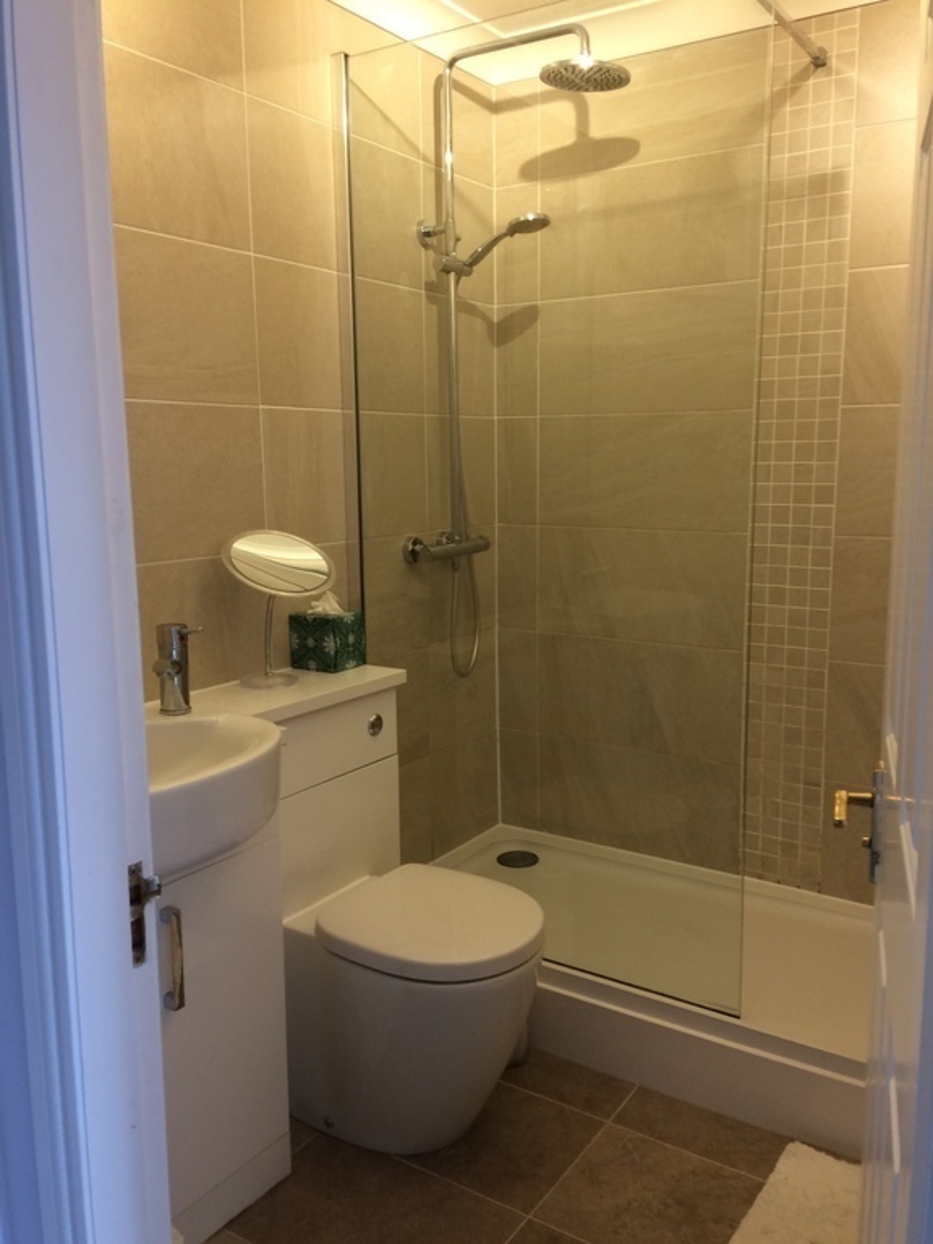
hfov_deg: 48.2
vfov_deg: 61.7
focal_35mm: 29
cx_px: 466
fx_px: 1042
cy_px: 622
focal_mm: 4.15
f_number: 2.2
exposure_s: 1/33
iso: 100
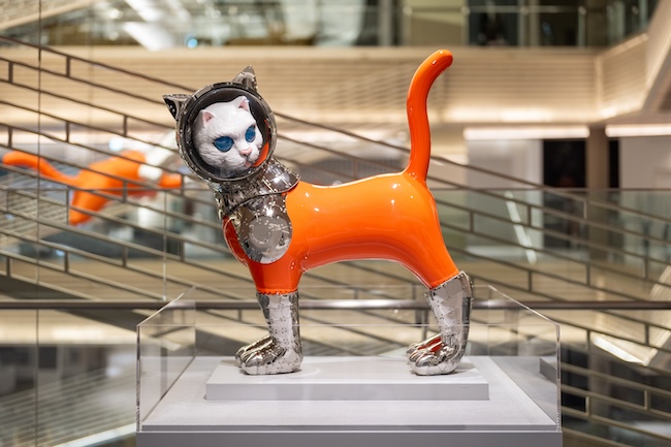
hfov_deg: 39.6
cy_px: 224
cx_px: 336
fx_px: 932
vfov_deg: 27.0
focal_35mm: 50
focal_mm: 50
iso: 250
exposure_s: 1/500
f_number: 1.2
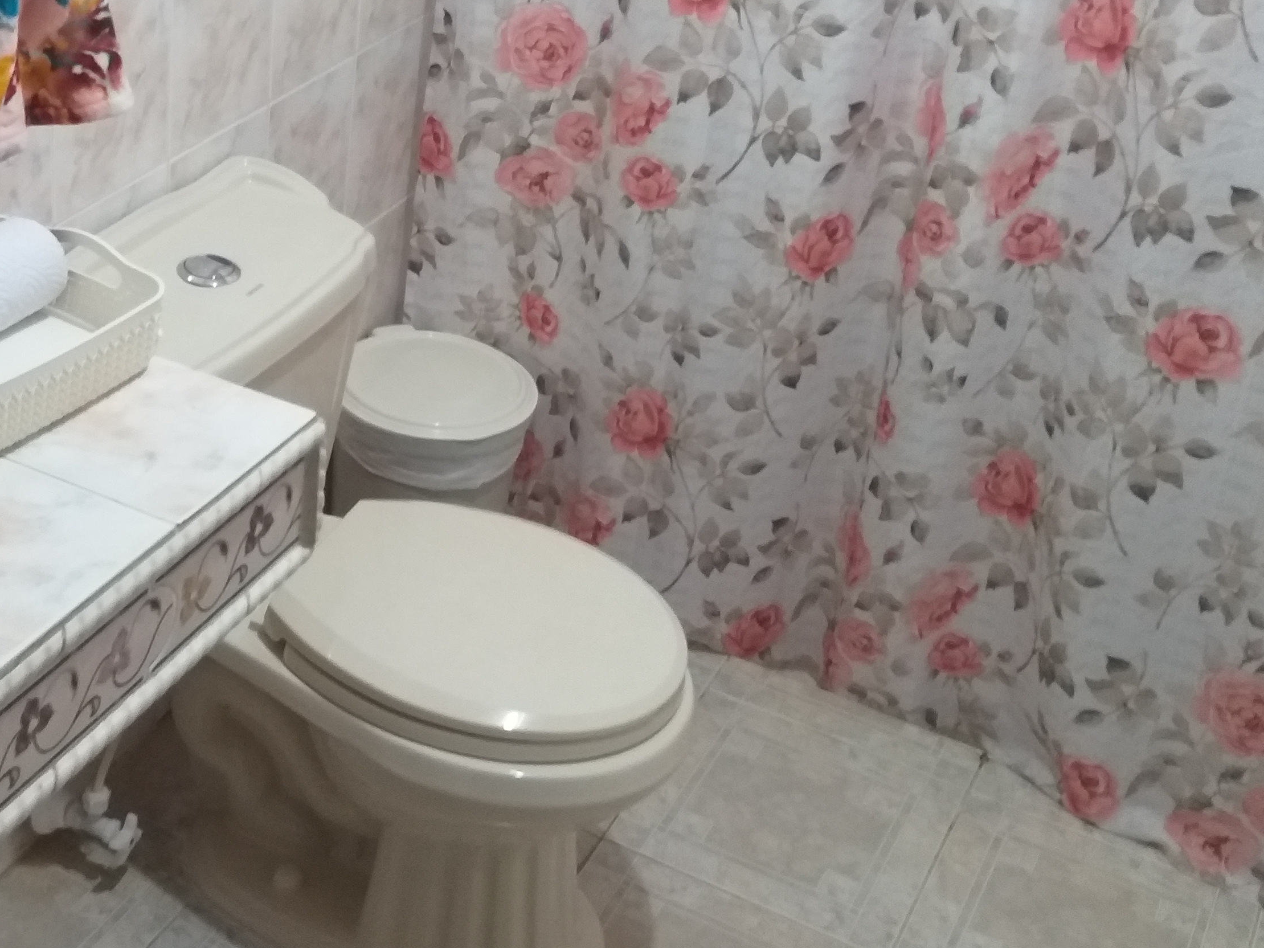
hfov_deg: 35.0
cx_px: 358
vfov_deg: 26.9
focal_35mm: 54
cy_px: 330
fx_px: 1972
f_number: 1.7
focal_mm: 3.93
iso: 200
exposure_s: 1/24
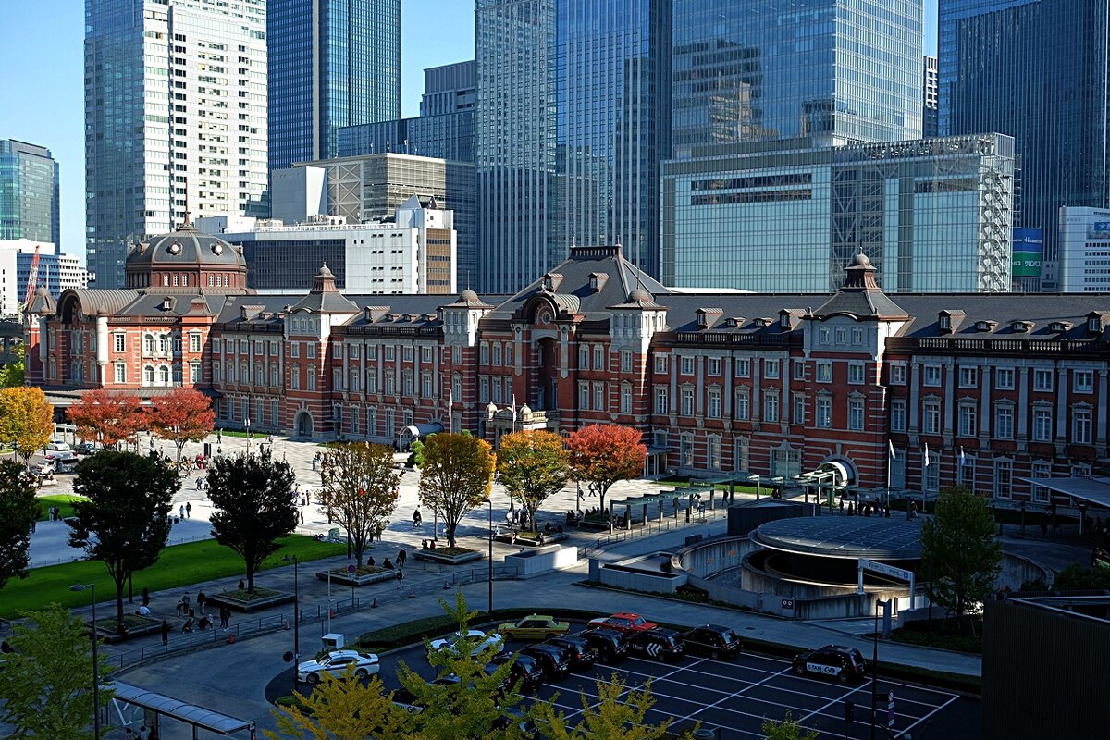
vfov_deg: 32.6
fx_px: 1264
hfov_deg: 47.4
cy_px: 370
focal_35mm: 41
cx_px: 555
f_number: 5.6
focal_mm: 27
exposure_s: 1/340
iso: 200
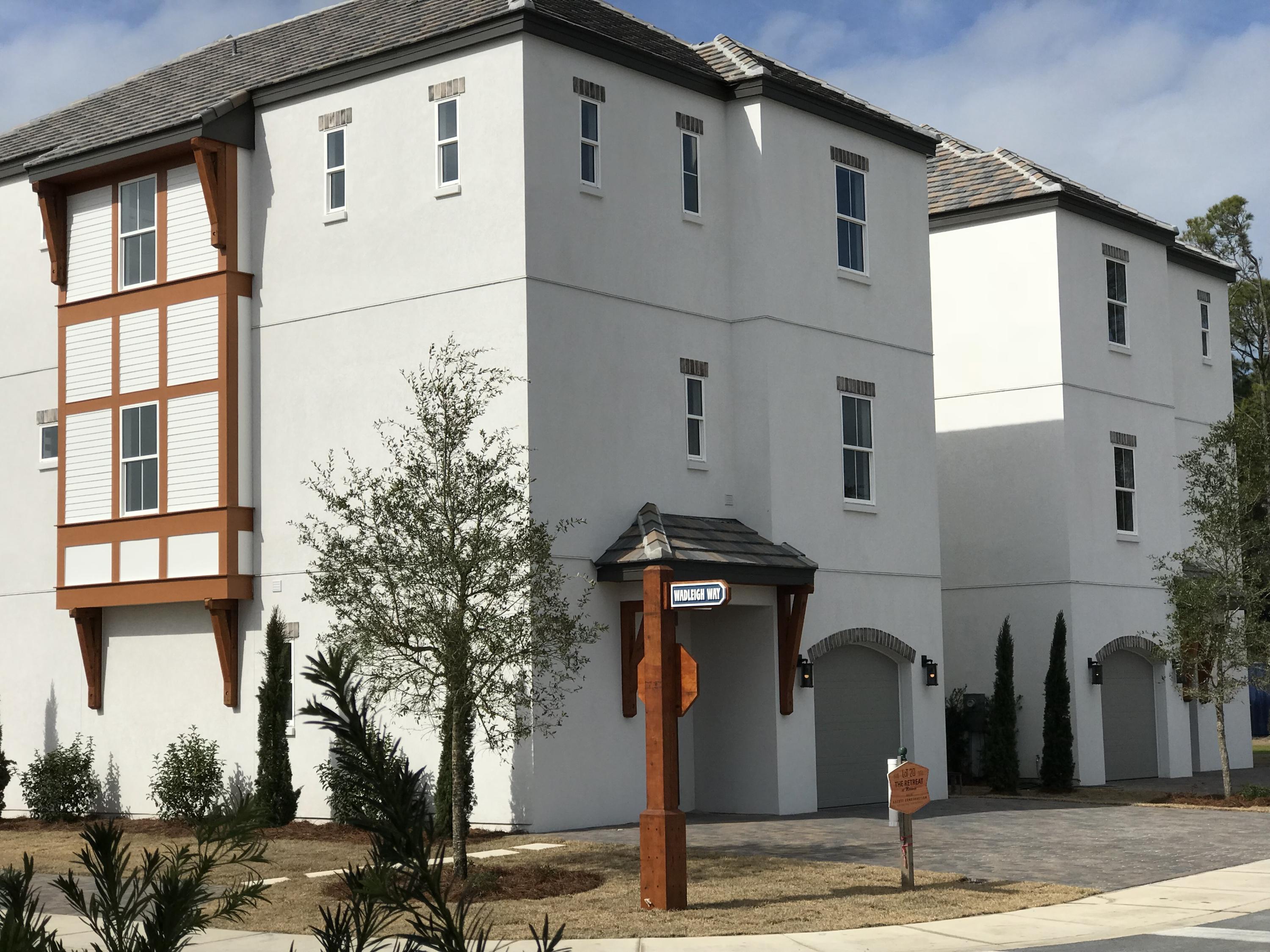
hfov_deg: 33.8
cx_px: 635
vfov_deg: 25.7
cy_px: 476
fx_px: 2091
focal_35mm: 57
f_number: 2.8
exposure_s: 1/2457
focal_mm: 6.6
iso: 20
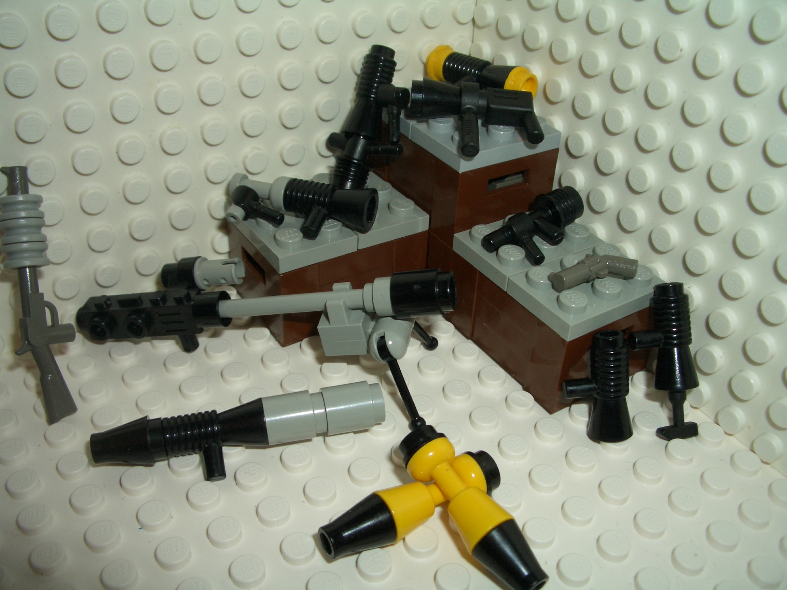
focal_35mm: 35
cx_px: 394
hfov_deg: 52.6
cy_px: 295
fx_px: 796
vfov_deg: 40.7
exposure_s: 1/60
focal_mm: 5.8
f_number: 4.3
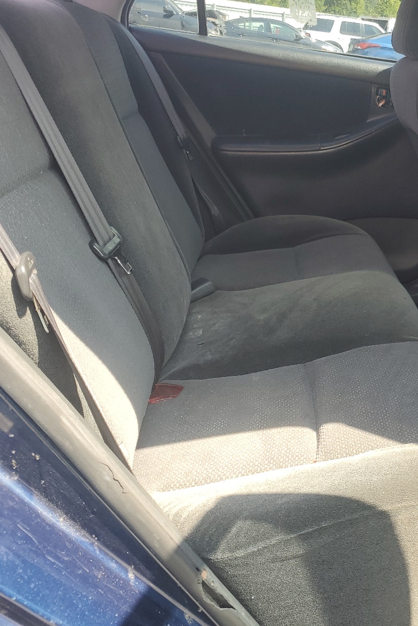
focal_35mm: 37
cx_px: 338
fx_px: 644
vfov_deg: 51.9
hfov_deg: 34.8
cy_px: 308
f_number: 1.5
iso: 50
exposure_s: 1/238
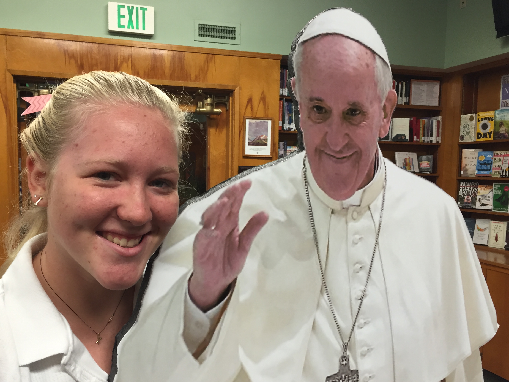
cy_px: 211
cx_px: 235
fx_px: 485
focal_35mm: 33
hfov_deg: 55.3
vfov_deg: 42.9
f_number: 2.2
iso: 64
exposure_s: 1/30
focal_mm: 4.15
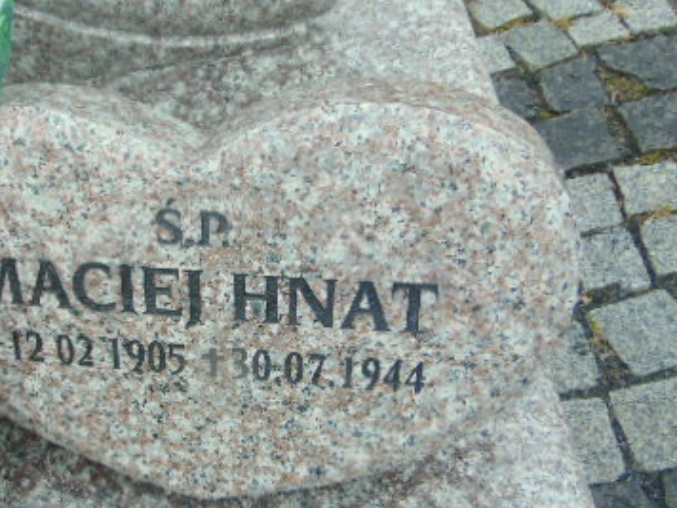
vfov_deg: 31.8
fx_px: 880
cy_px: 363
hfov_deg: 41.5
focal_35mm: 45
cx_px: 222
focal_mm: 4.5
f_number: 3
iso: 80
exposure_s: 1/250
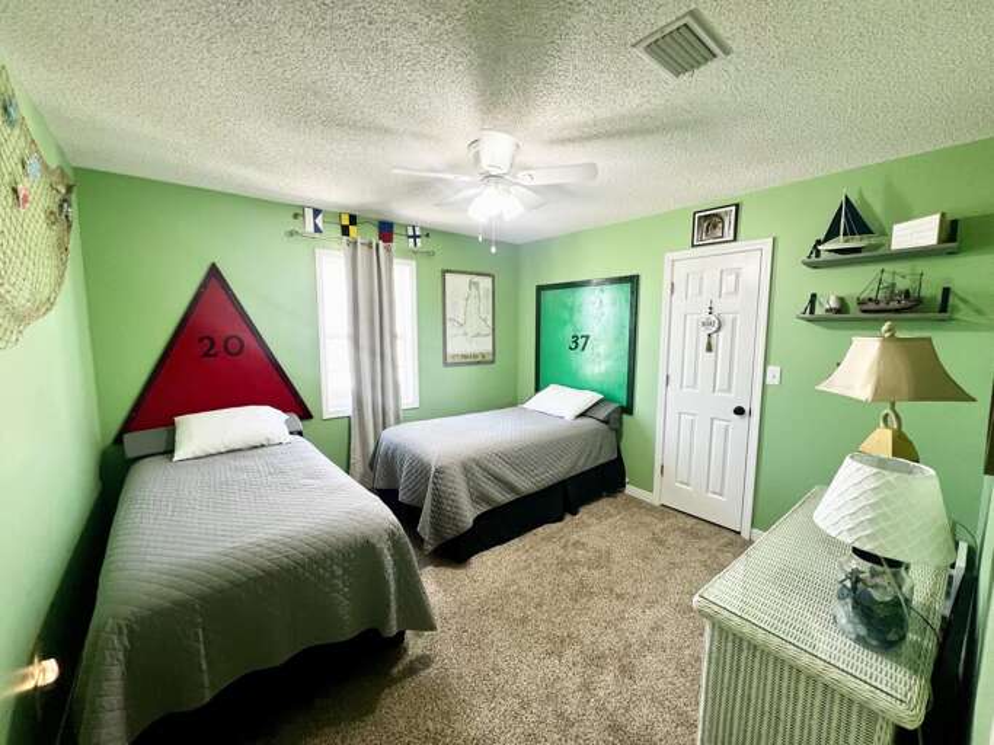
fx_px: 373
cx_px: 497
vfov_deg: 89.9
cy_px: 372
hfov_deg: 106.2
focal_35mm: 13
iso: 160
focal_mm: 1.57
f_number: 1.8
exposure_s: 1/120
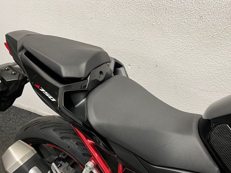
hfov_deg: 58.3
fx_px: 207
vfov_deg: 45.2
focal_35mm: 31
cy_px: 103
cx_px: 118
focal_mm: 5.1
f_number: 1.6
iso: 100
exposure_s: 1/50
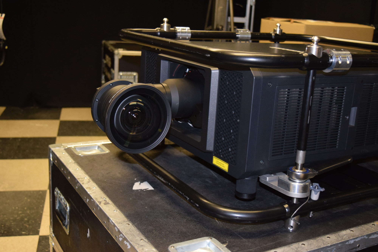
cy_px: 126
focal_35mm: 45
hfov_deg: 43.6
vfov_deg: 29.9
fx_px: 472
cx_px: 189
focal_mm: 30
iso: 2000
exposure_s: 1/60
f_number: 4.2
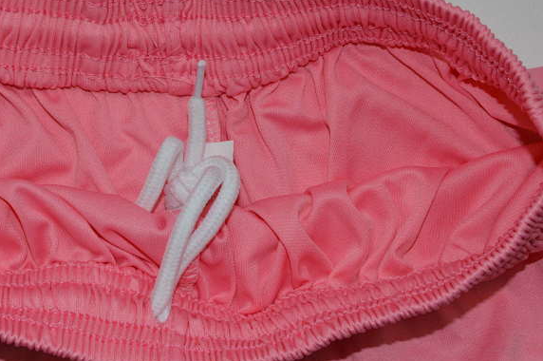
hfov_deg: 23.8
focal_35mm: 85
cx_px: 176
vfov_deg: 16.0
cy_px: 153
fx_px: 1281
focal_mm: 30
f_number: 14
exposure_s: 1/200
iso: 400
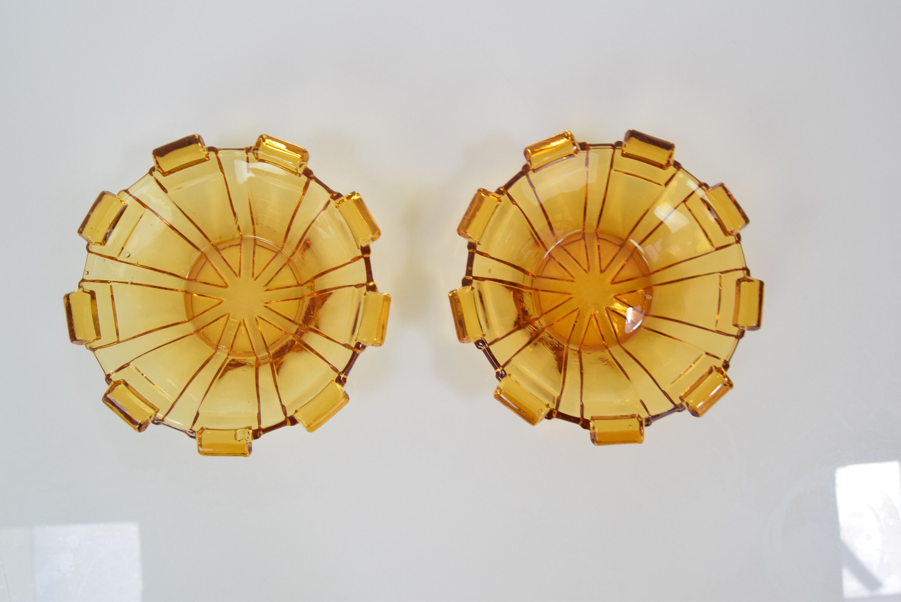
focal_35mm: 33
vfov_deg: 40.0
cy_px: 301
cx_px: 450
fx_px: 827
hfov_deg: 57.2
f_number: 8
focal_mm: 22
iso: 1600
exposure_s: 1/250
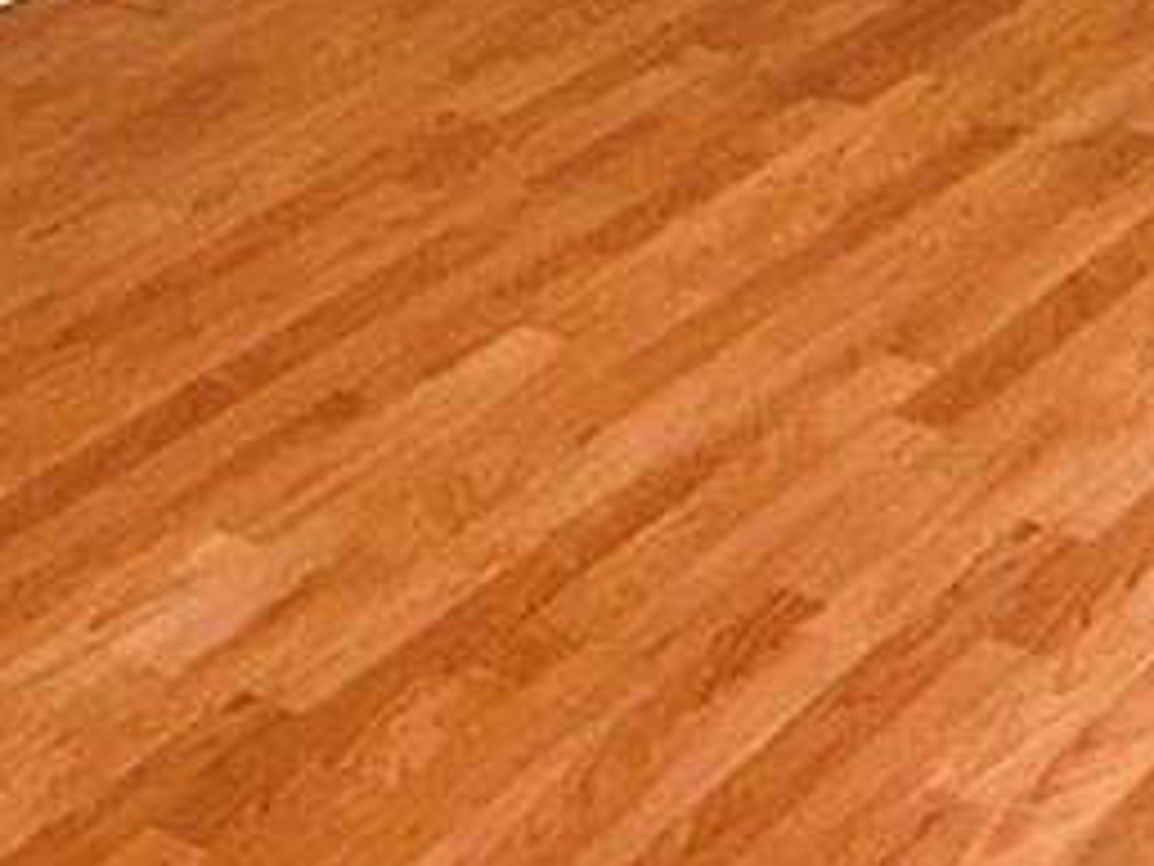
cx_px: 2209
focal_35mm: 87
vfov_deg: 12.7
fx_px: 2902
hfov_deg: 17.3
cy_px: -1283
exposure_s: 1/122
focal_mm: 2.22
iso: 40
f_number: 2.2
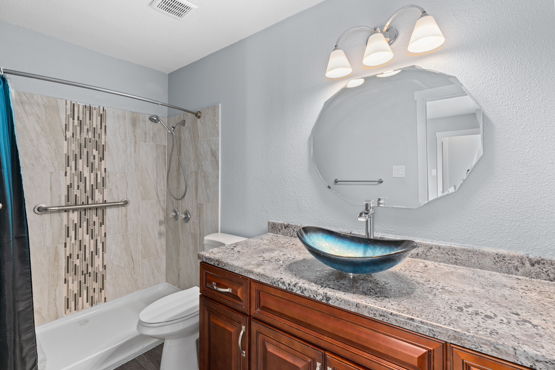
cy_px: 185
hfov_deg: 96.7
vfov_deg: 73.7
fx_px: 247
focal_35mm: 16
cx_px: 278
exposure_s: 1
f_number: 7.1
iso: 320
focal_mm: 16
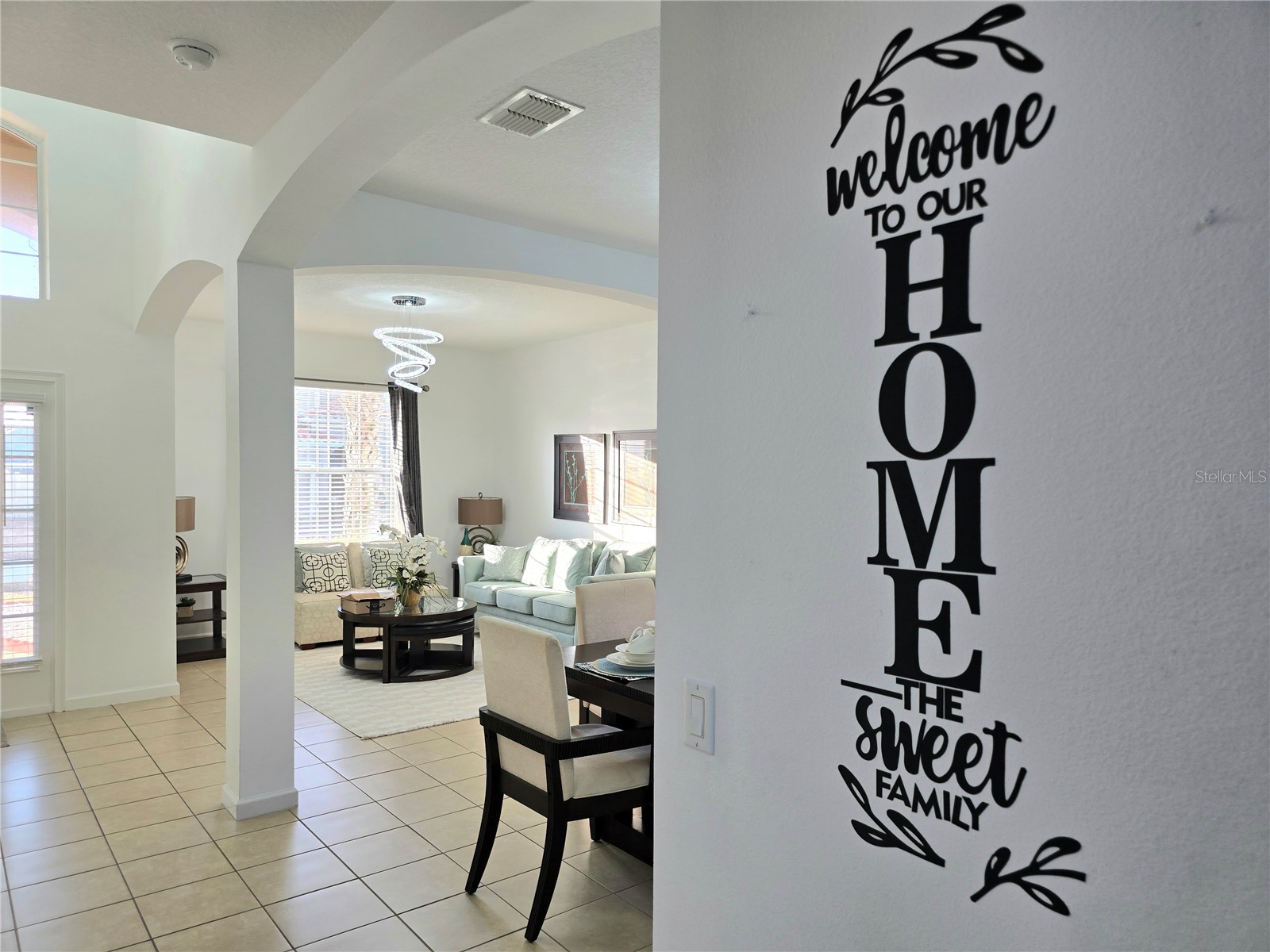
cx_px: 635
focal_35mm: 23
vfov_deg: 58.9
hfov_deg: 73.9
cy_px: 476
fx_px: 844
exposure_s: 1/120
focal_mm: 6.3
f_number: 1.7
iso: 40
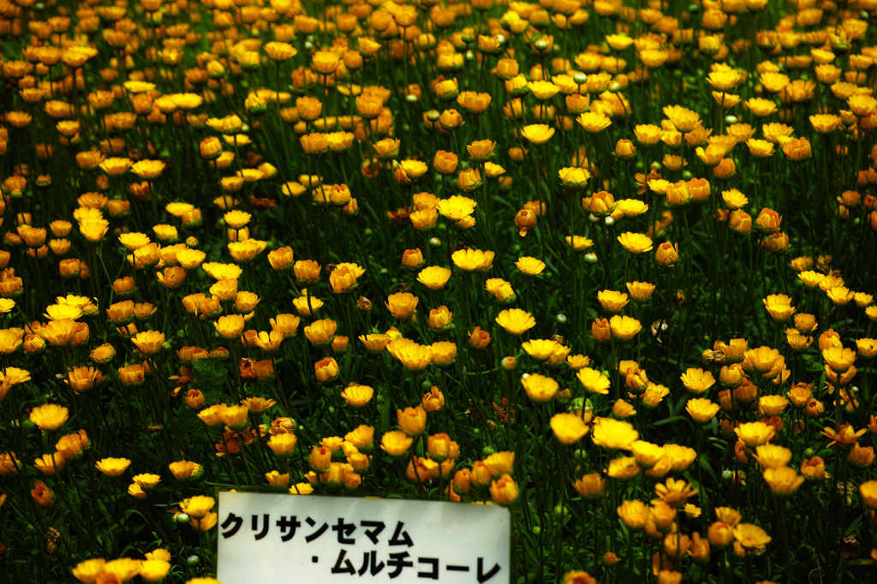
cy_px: 292
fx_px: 1826
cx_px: 438
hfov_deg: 27.0
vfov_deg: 18.2
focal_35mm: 75
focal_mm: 50
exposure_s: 1/1250
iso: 200
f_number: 3.5
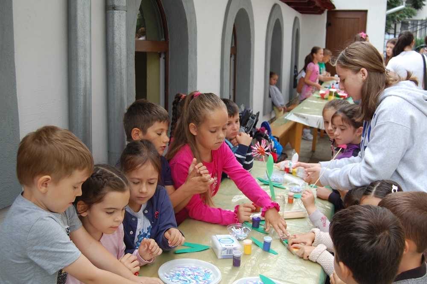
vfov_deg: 31.8
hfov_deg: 46.4
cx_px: 214
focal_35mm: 42
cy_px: 142
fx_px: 498
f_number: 5.6
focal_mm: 28
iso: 400
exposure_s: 1/125
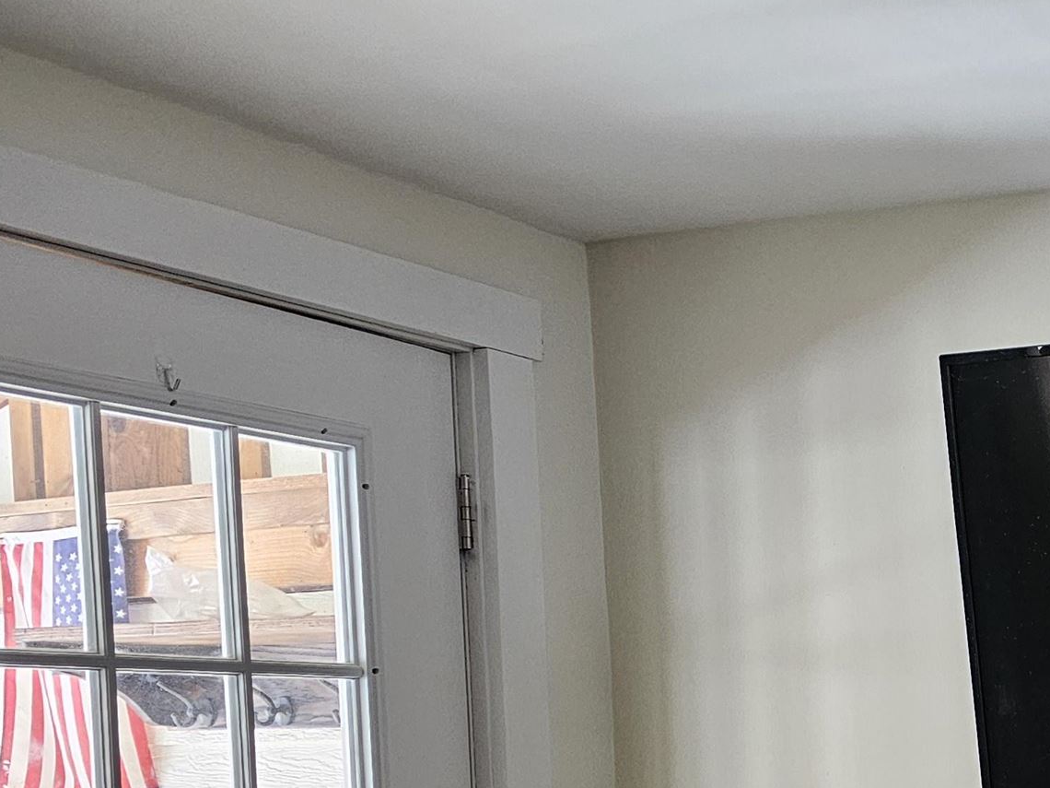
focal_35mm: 62
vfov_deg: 22.3
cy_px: 877
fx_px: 1881
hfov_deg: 26.8
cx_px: 1334
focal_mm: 6.3
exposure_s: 1/120
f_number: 1.7
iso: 800
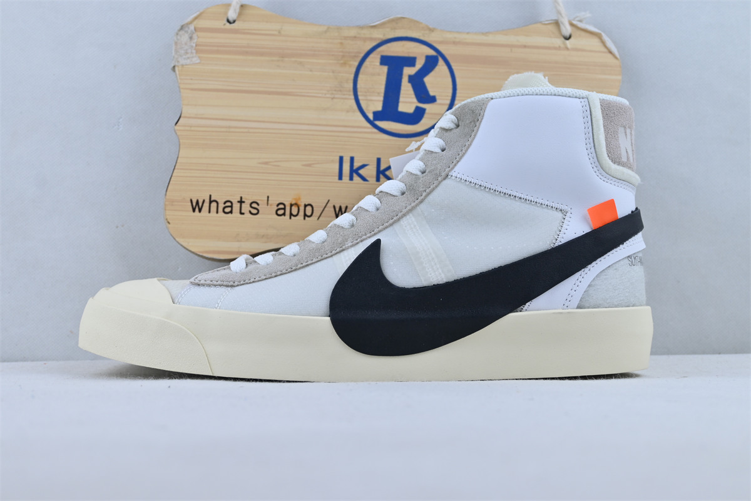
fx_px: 954
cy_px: 250
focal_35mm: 46
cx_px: 376
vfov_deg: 29.4
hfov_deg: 43.0
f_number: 4.8
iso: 100
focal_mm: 30.5
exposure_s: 1/100
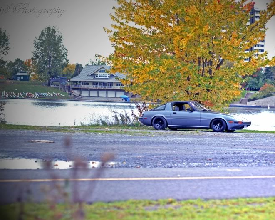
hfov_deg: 22.5
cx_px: 147
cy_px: 110
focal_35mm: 85
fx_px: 692
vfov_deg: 18.1
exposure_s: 1/1600
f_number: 2.5
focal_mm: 50
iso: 400
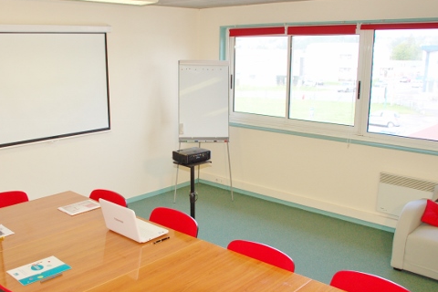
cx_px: 192
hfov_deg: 53.0
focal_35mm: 36
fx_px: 438
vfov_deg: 36.9
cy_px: 151
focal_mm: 18
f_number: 3.5
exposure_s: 1/250
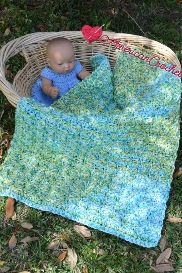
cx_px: 91
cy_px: 136
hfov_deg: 47.9
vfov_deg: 67.4
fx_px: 205
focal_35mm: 27
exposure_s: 1/320
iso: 200
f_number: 9
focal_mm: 18
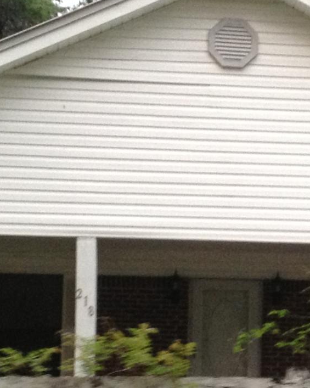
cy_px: 304
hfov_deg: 10.5
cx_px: 372
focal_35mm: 145
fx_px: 1664
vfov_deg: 13.2
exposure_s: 1/20
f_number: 2.4
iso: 160
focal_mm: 4.28
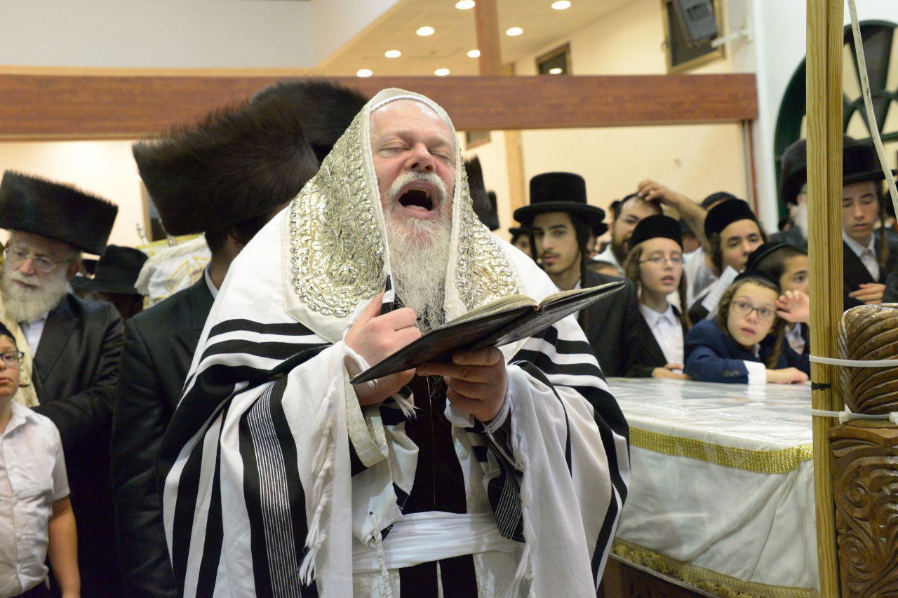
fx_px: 1047
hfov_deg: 46.4
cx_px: 449
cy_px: 299
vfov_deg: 31.9
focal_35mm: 42
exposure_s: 1/125
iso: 6400
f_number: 6.3
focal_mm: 42
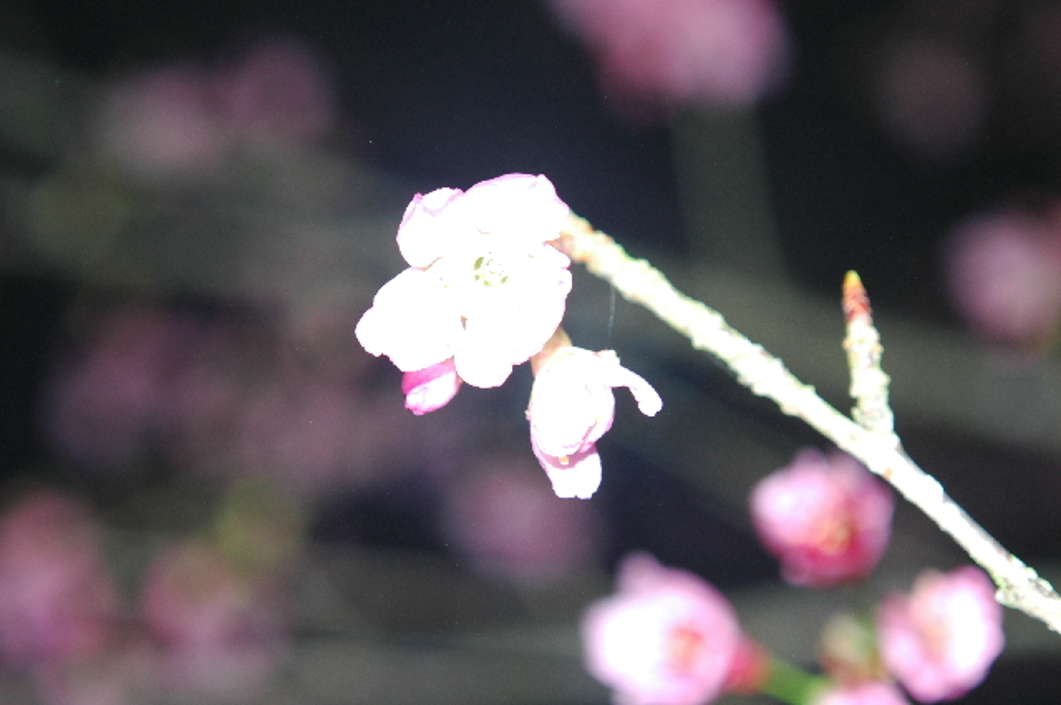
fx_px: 3532
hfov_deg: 17.1
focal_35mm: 120
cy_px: 352
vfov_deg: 11.4
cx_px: 530
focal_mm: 80
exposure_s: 1/125
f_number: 7.1
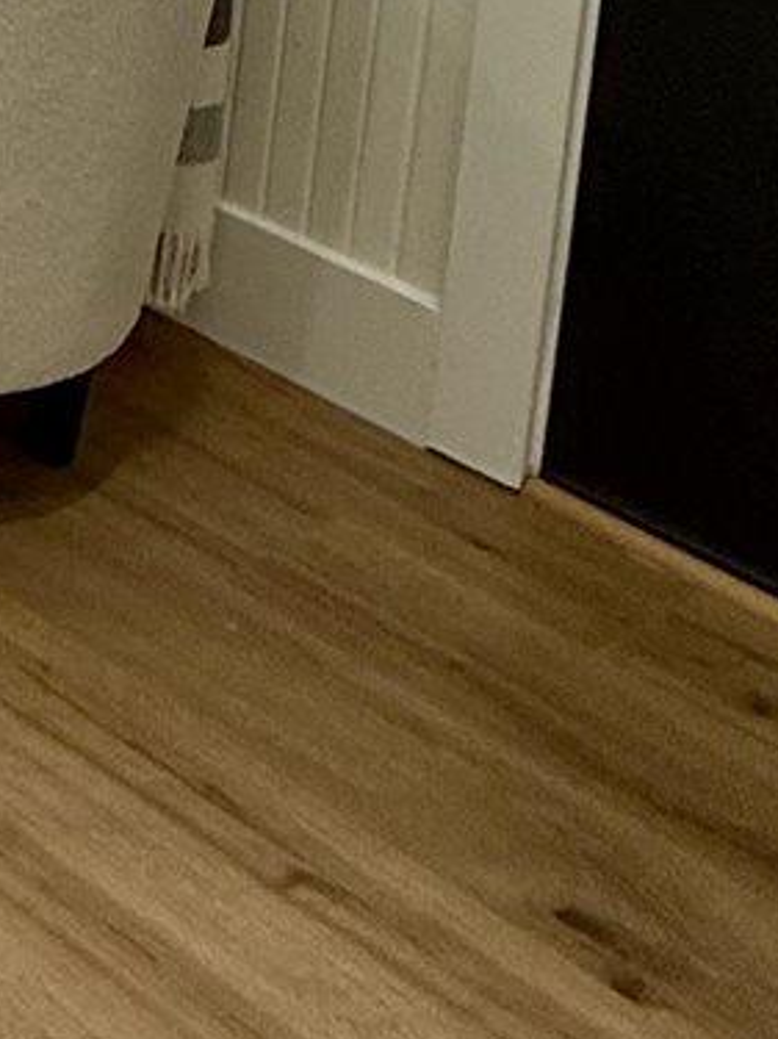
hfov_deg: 12.2
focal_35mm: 86
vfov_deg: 18.6
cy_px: -743
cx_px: -1285
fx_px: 2579
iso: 64
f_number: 2.2
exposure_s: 1/99
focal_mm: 2.22
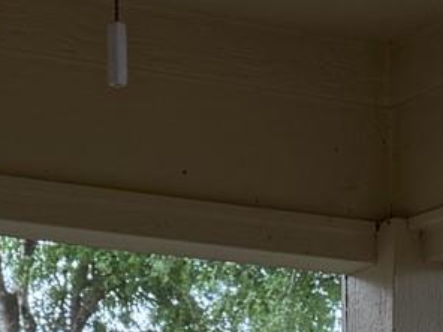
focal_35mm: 166
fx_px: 2124
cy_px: 1065
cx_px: 272
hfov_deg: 11.9
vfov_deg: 7.6
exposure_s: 1/159
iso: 64
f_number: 1.78
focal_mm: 6.76
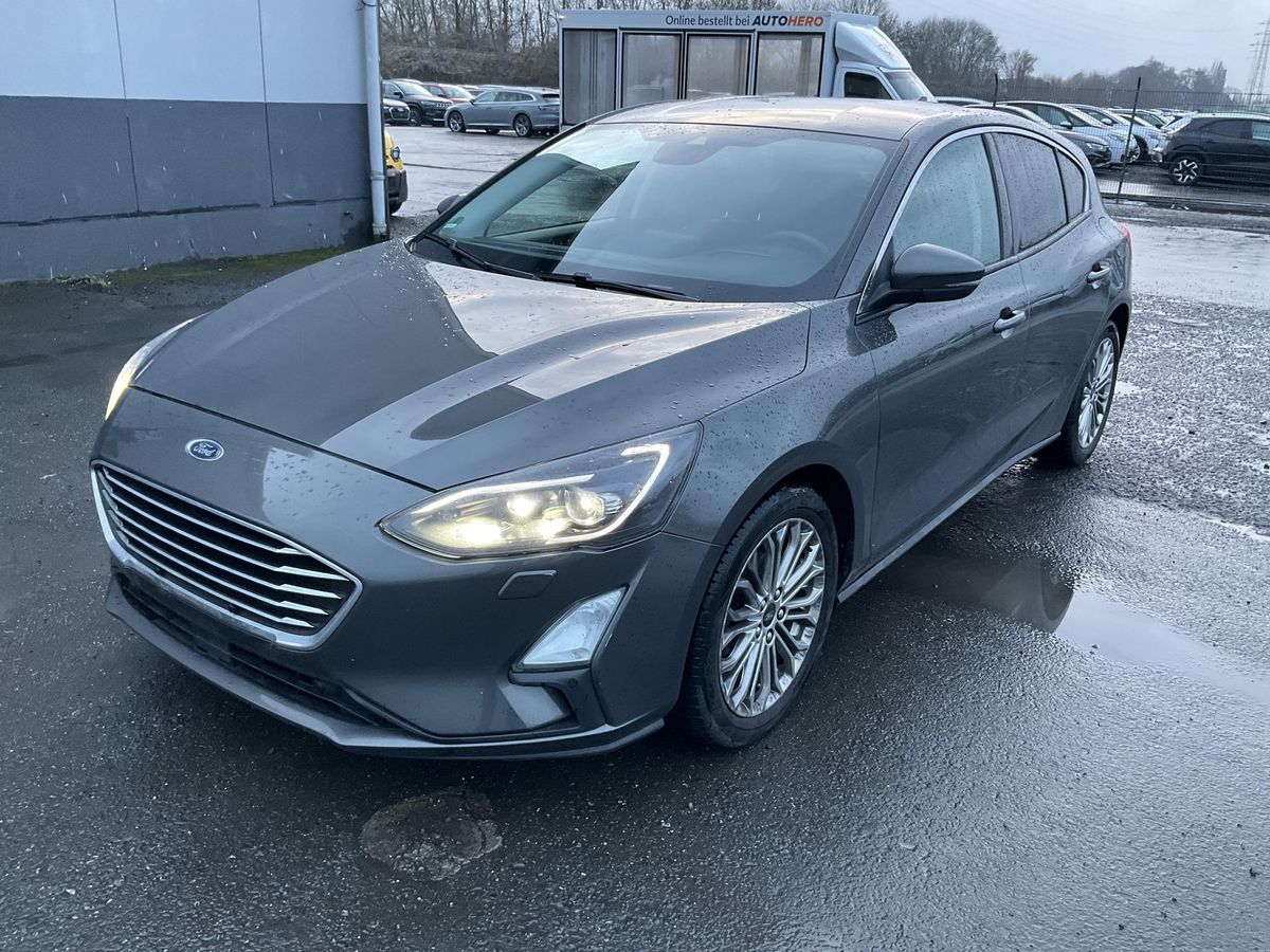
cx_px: 635
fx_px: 1064
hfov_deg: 61.7
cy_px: 476
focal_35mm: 29
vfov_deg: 48.2
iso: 64
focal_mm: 3
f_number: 1.8
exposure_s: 1/63
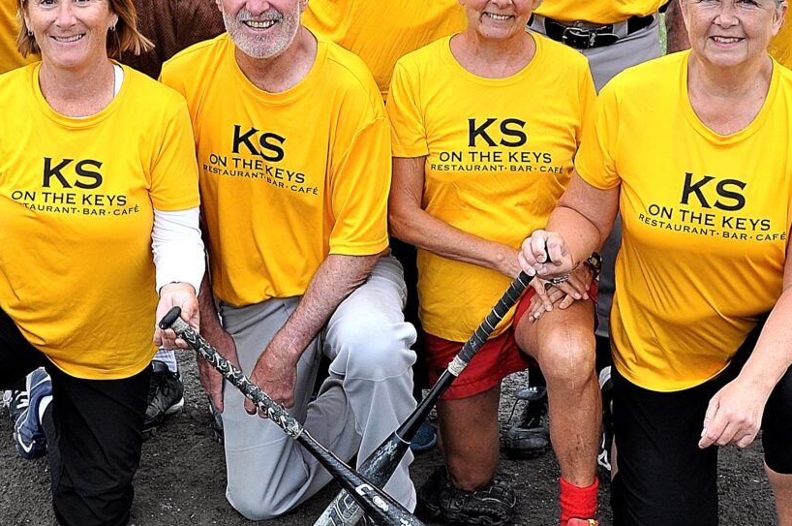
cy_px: 94
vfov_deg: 21.5
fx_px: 1362
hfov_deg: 32.4
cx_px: 351
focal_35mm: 62
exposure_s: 1/200
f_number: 7.1
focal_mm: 22
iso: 320
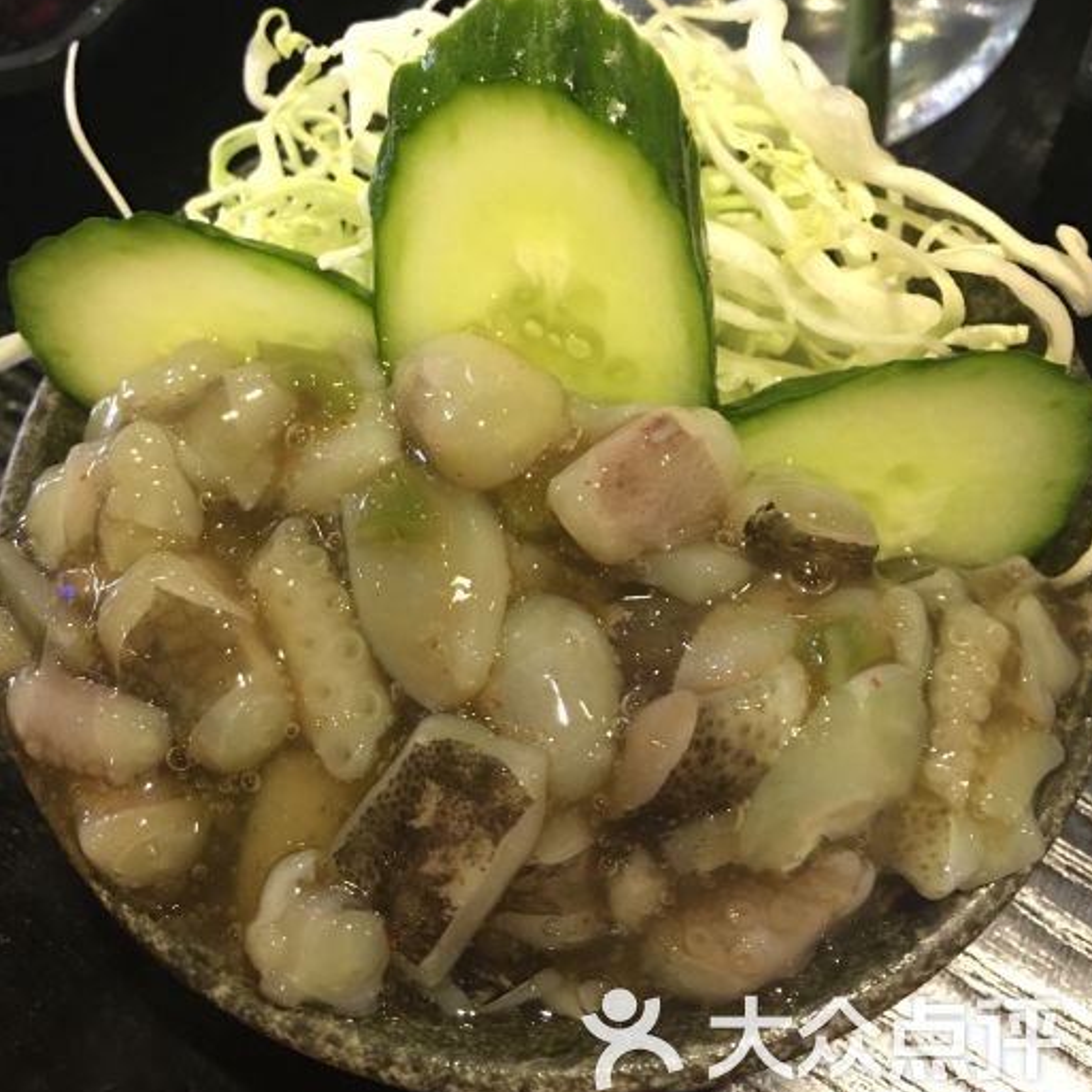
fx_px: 1249
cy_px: 404
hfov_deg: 47.2
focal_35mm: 35
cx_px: 557
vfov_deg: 46.8
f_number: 2.2
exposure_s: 1/8
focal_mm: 4.15
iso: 125
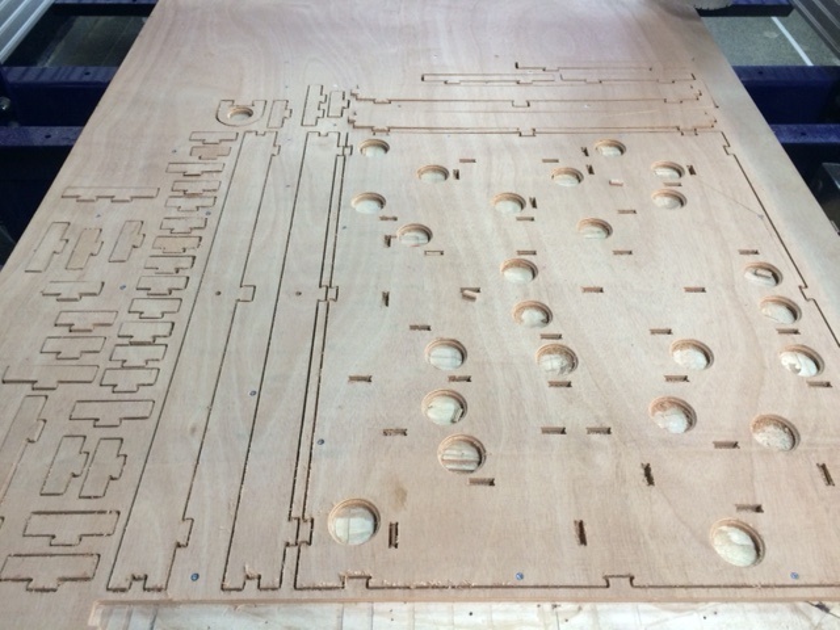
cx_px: 420
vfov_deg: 48.2
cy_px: 315
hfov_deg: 61.7
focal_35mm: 29
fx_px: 704
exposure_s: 1/33
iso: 160
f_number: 2.2
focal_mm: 4.15
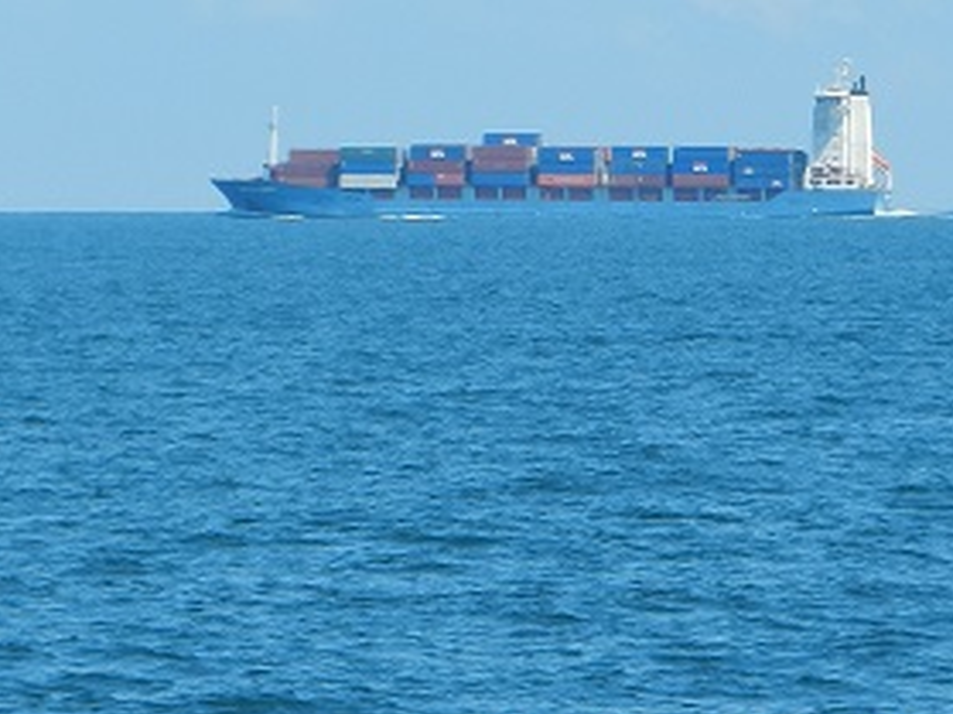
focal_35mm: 542
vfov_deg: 2.7
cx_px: -118
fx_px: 14915
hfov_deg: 3.7
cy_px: 147
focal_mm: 34
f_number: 5.3
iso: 160
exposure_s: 1/640
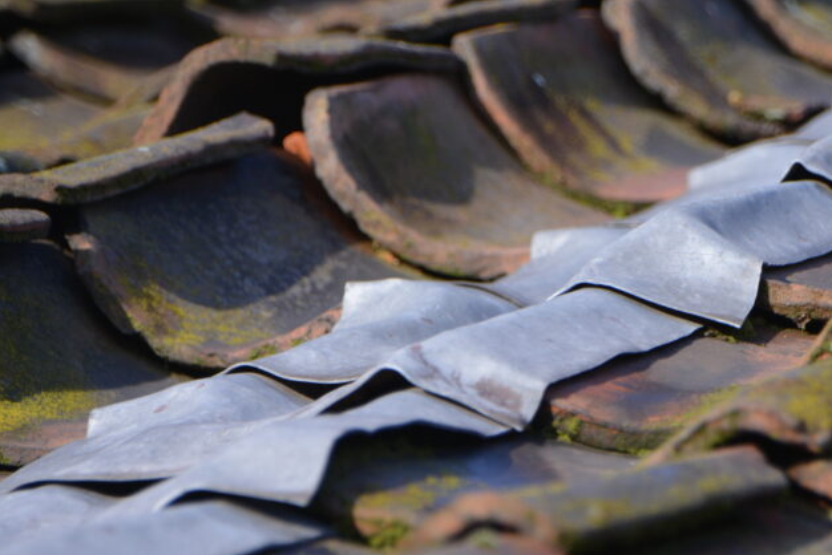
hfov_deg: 3.4
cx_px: 615
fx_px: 14173
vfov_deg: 2.2
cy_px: 325
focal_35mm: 613
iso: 400
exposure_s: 1/400
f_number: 6.3
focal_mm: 250
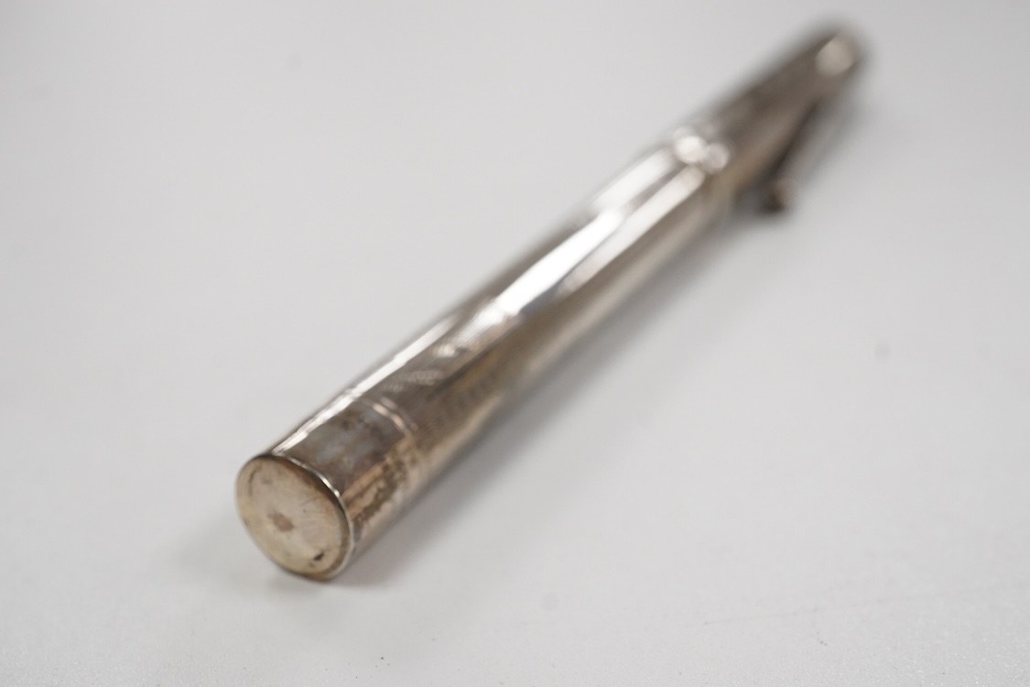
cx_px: 515
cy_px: 344
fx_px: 1287
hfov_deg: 43.6
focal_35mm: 45
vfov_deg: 29.9
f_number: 13
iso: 2500
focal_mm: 30
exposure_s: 1/200
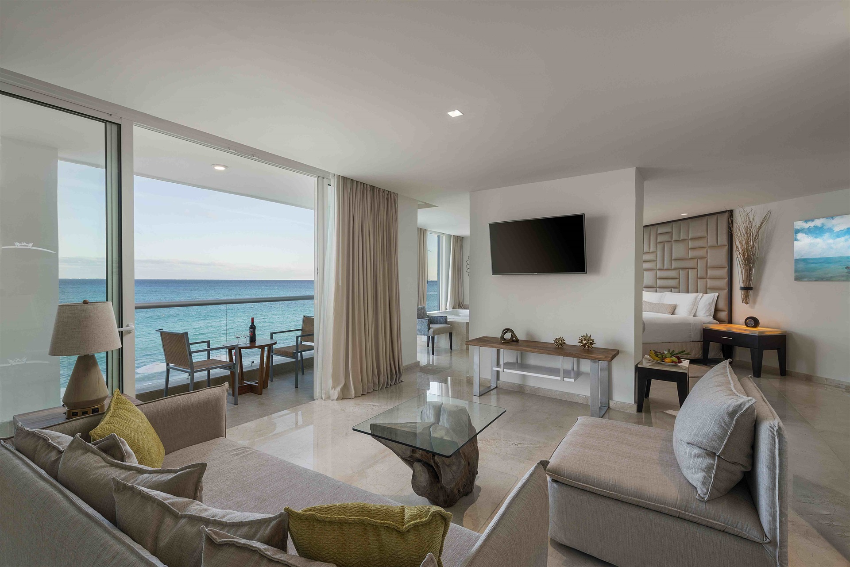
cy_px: 284
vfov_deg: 73.8
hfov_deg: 96.7
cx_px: 425
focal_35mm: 16
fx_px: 378
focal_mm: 16
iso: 200
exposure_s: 1/40
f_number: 11
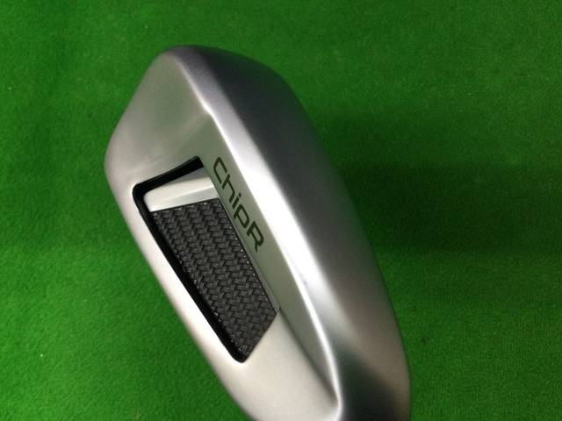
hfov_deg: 58.4
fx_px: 503
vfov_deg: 45.4
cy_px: 210
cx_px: 281
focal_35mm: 31
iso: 80
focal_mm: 3.3
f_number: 2.4
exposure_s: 1/30
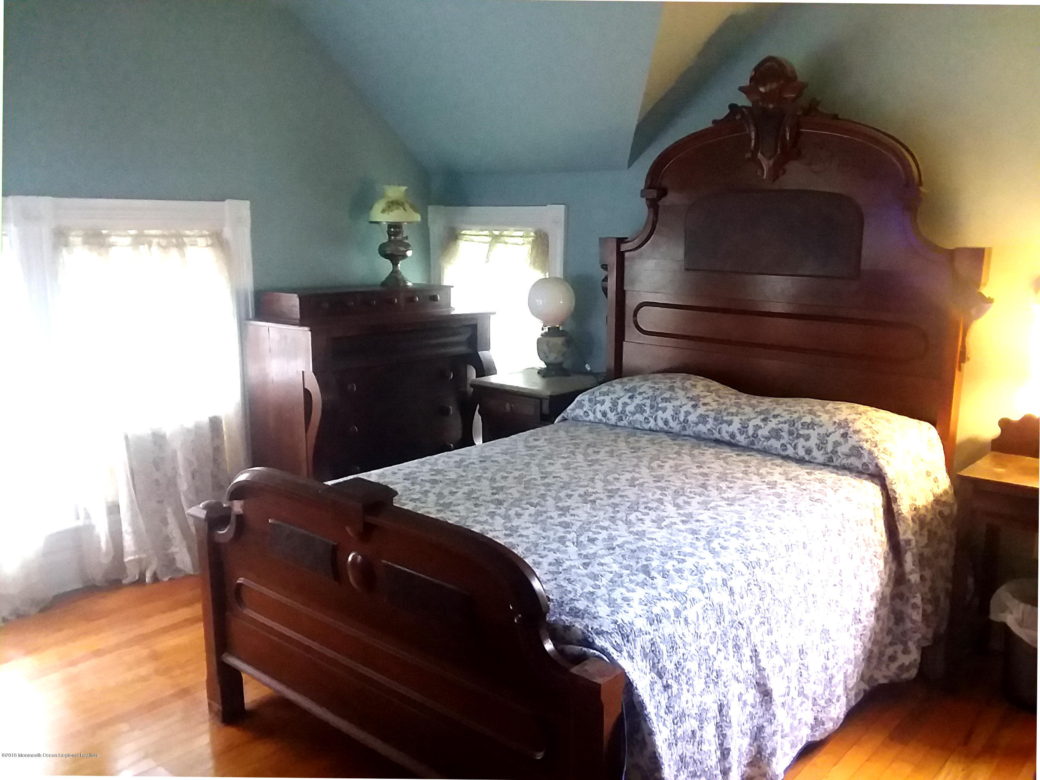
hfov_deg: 61.7
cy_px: 390
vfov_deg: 48.2
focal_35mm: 29
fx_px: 871
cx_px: 520
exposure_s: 1/17
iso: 250
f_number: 1.9
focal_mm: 2.47
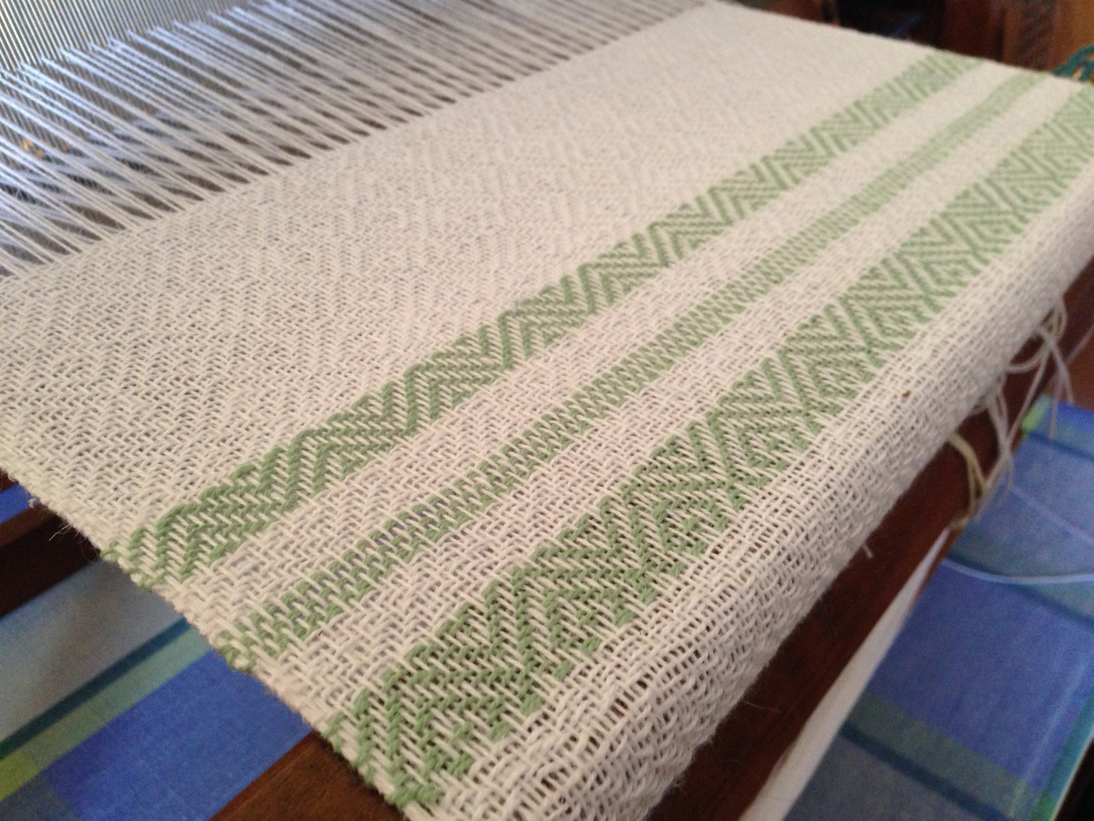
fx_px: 1043
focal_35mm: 33
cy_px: 410
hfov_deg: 55.4
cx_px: 547
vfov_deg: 42.9
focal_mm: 4.12
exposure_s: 1/20
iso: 200
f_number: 2.4
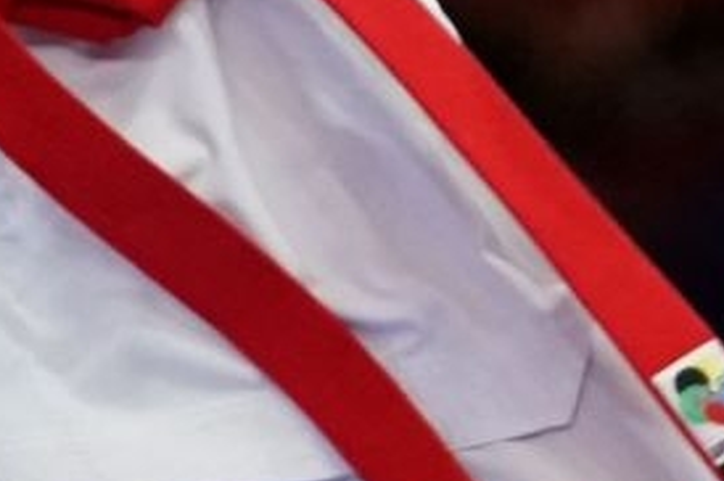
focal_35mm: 1408
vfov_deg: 1.0
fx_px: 28282
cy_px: -896
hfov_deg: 1.5
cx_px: 1242
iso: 4000
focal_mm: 143
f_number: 2.8
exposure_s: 1/1000
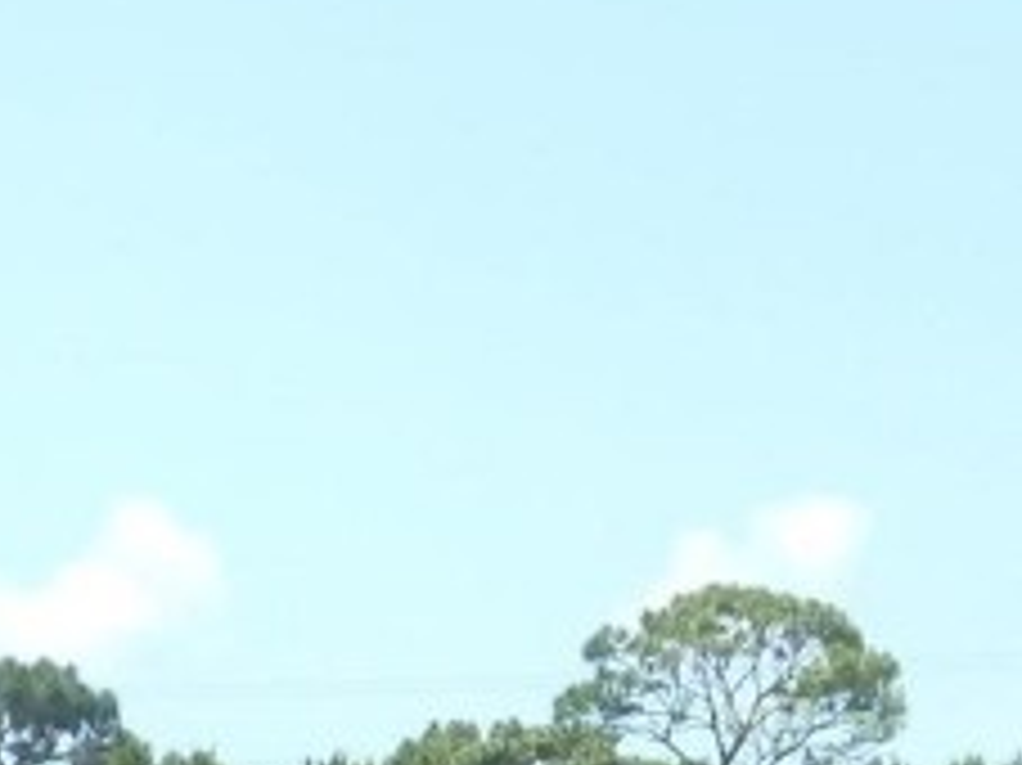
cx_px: 594
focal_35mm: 226
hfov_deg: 8.8
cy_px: 1156
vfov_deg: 6.5
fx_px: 6669
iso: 80
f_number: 4
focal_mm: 8.9
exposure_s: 1/400
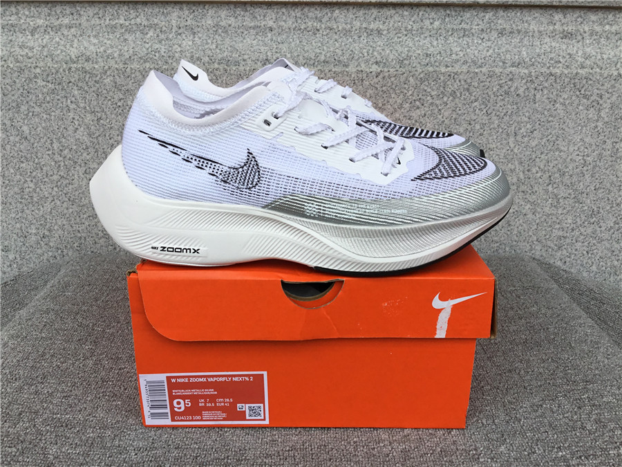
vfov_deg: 45.4
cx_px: 311
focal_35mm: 31
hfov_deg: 58.4
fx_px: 557
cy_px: 234
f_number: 2.4
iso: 25
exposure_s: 1/322
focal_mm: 3.3
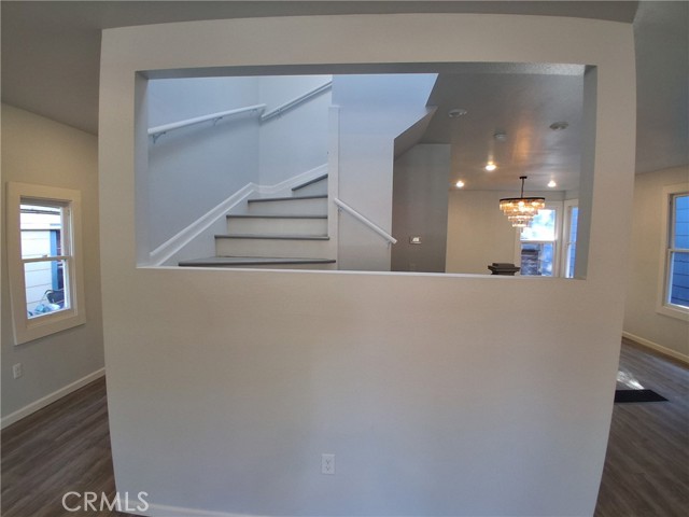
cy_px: 258
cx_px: 344
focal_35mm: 17
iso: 125
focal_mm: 1.4
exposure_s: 1/60
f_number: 2.2
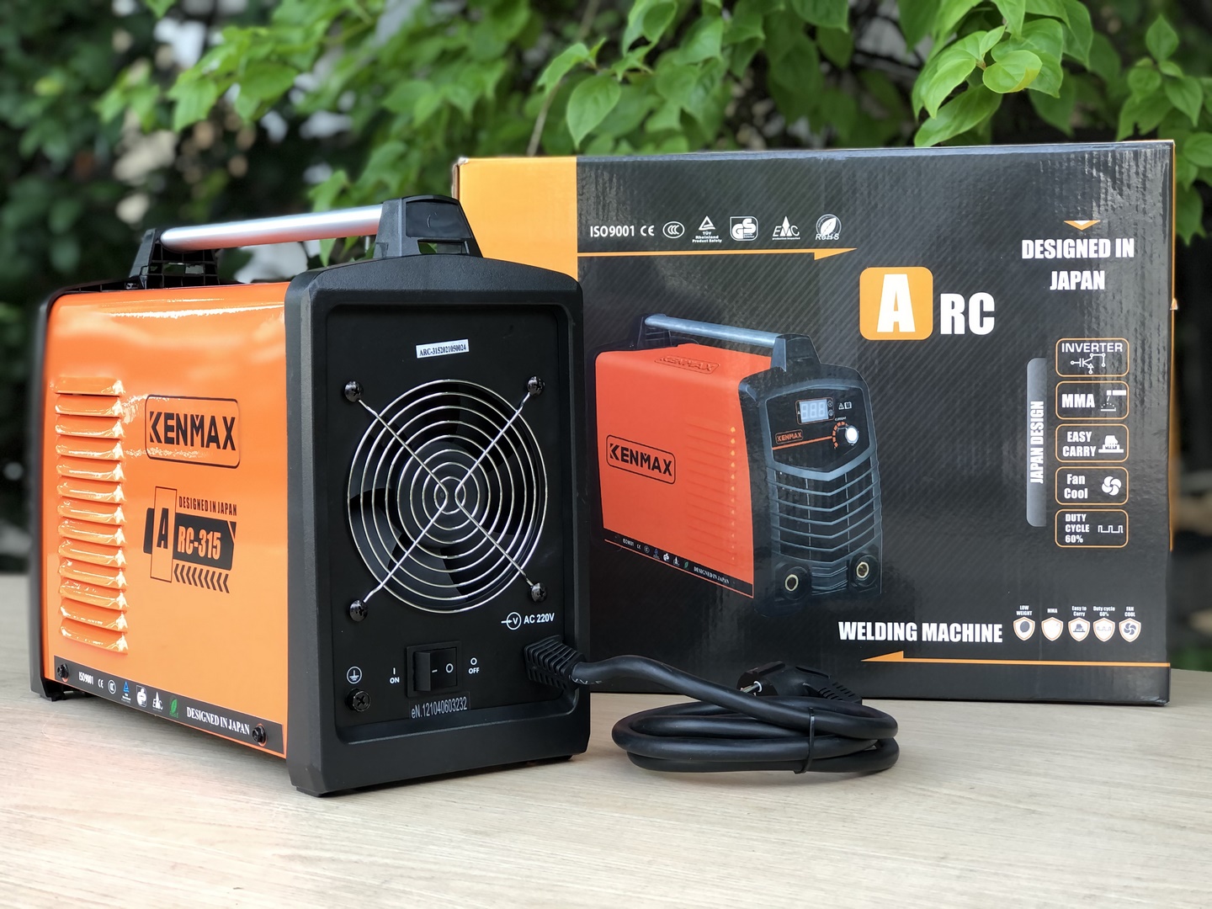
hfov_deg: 33.8
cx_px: 606
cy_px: 454
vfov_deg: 25.7
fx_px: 1996
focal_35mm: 57
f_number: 2.8
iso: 25
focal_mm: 6.6
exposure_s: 1/40
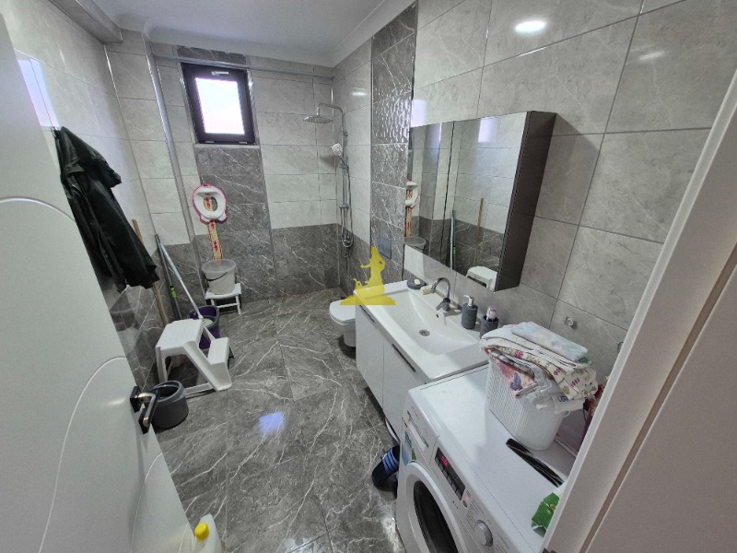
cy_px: 276
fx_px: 277
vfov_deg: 89.9
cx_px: 368
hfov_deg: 106.2
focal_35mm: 13
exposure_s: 1/50
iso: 250
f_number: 2.2
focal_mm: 1.74
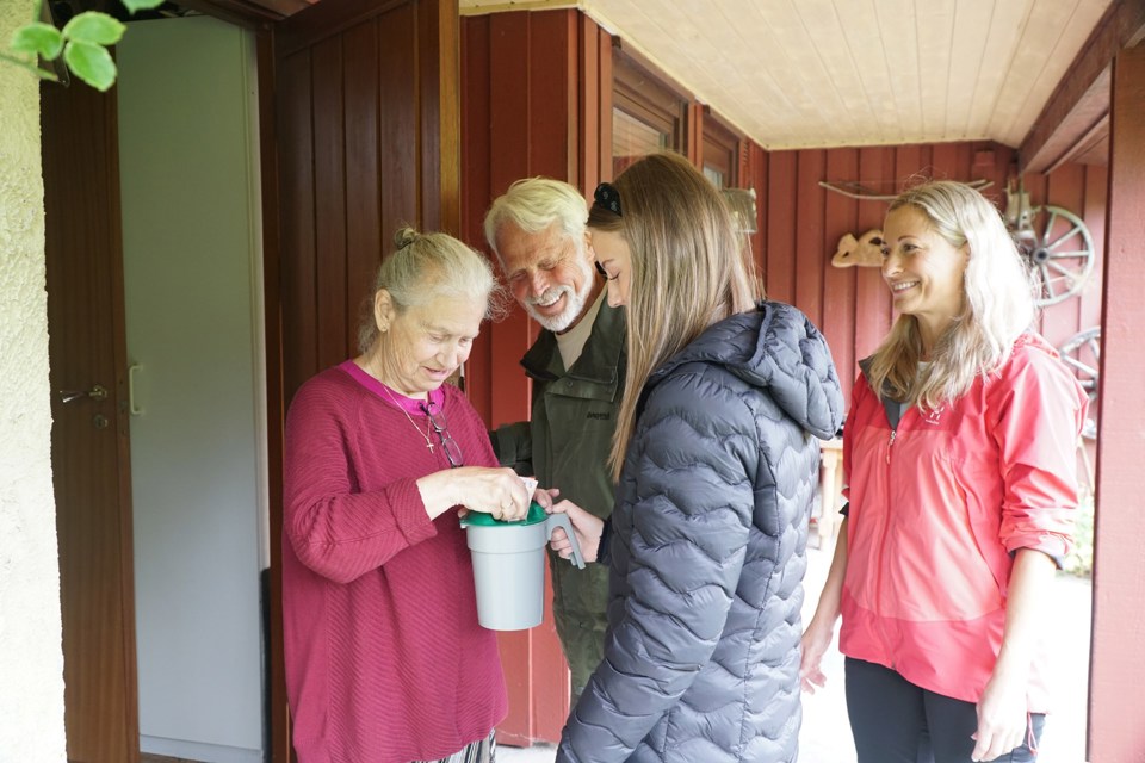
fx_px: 1002
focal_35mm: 32
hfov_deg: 59.5
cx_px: 572
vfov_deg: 41.7
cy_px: 382
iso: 640
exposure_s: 1/30
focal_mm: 21
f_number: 4.5
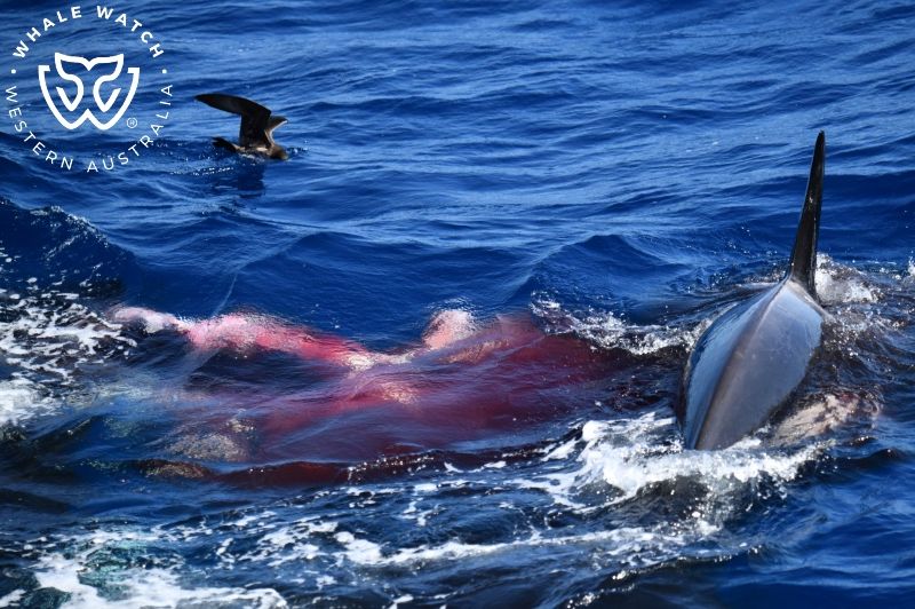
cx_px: 458
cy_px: 304
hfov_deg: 6.1
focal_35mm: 340
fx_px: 8634
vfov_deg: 4.0
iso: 2000
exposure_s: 1/8000
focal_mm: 340
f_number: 6
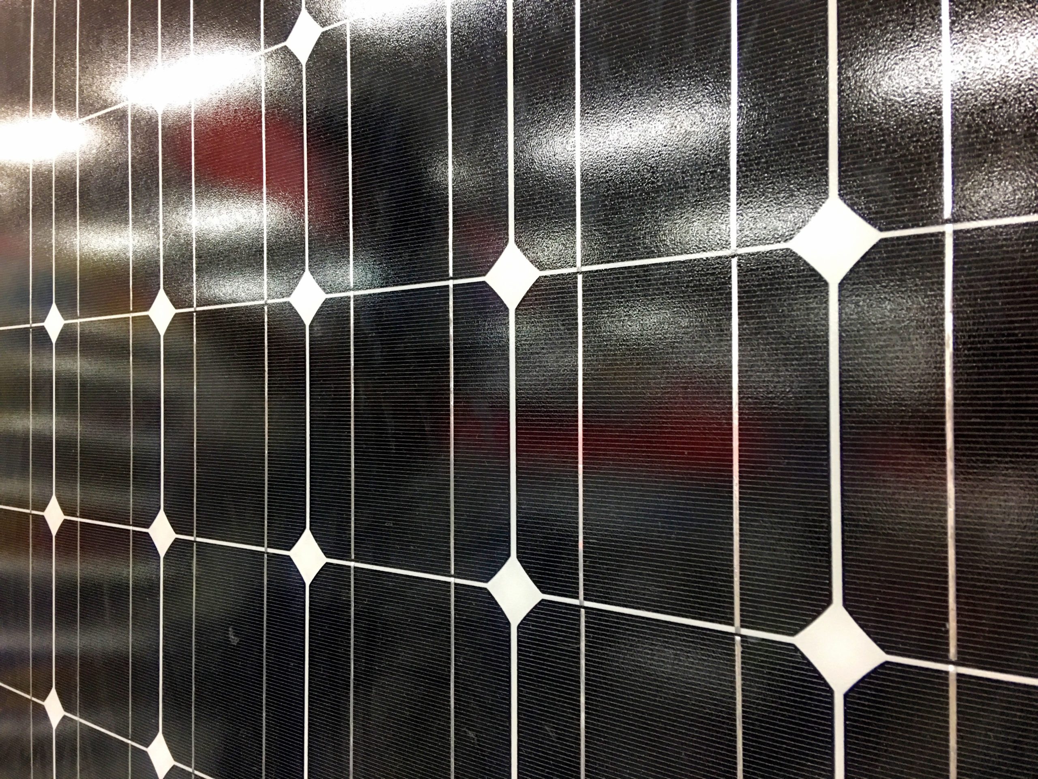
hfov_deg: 61.7
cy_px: 390
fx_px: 870
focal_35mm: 29
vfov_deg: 48.2
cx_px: 519
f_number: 2.8
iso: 80
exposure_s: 1/10
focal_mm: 4.15
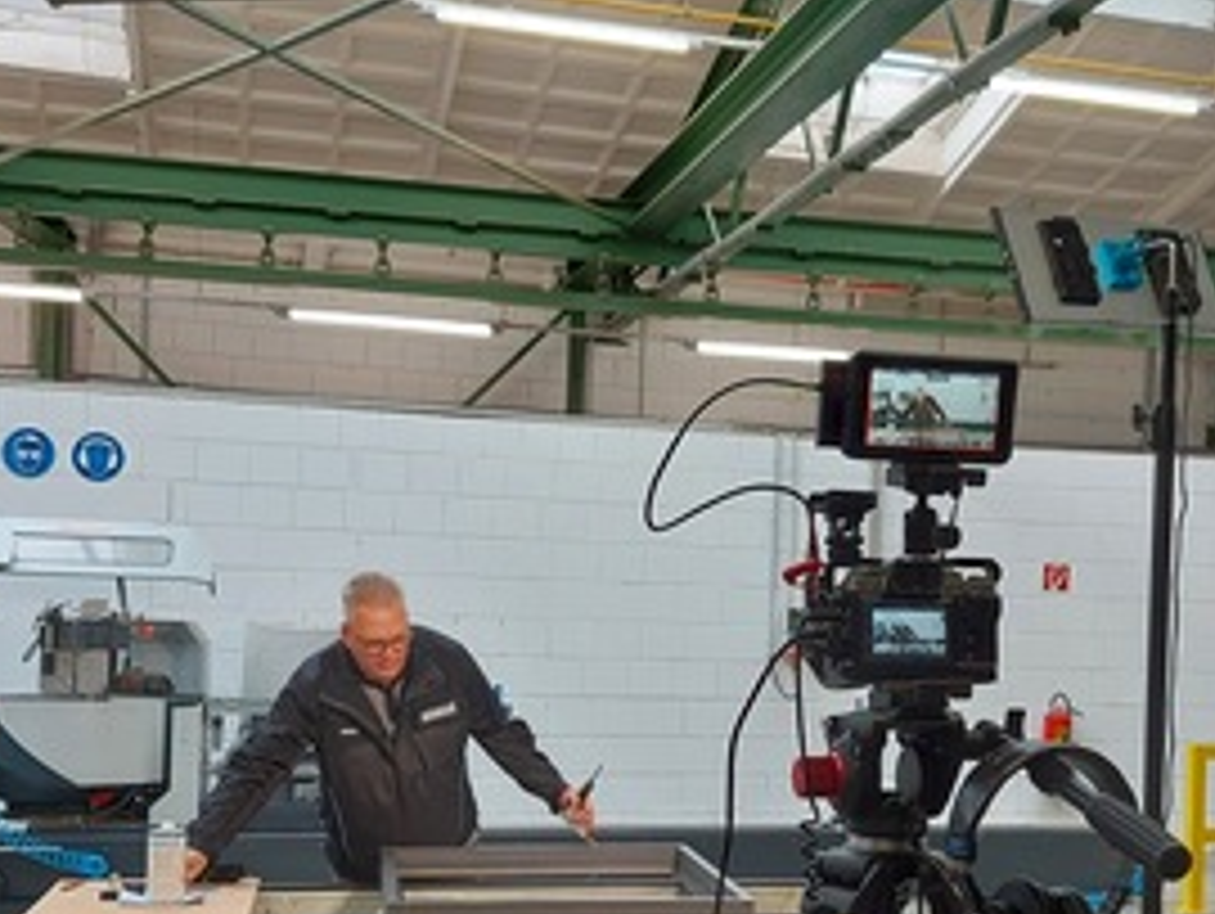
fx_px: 1581
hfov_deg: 41.9
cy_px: 617
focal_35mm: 45
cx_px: 716
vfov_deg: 31.9
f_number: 1.8
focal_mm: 5.23
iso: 32
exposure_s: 1/50
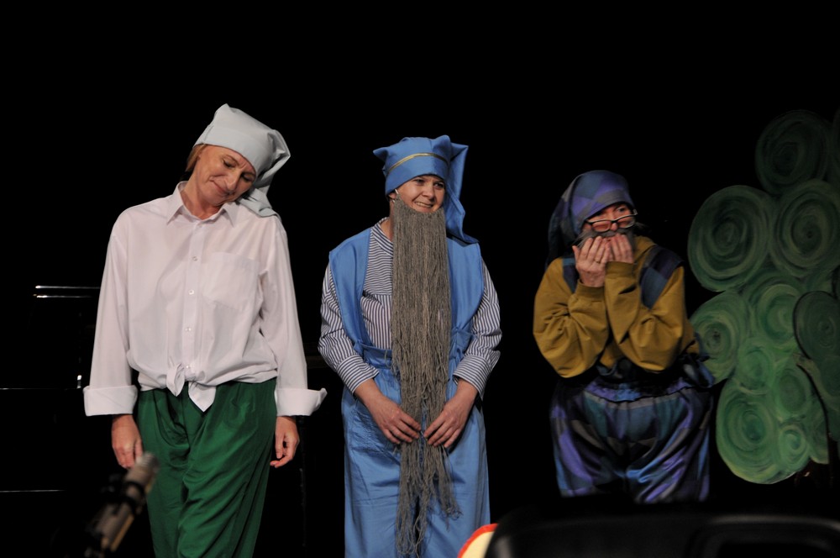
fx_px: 3670
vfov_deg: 8.7
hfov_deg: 13.1
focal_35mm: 158
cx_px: 420
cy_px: 279
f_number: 5.6
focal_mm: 105
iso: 640
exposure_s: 1/30
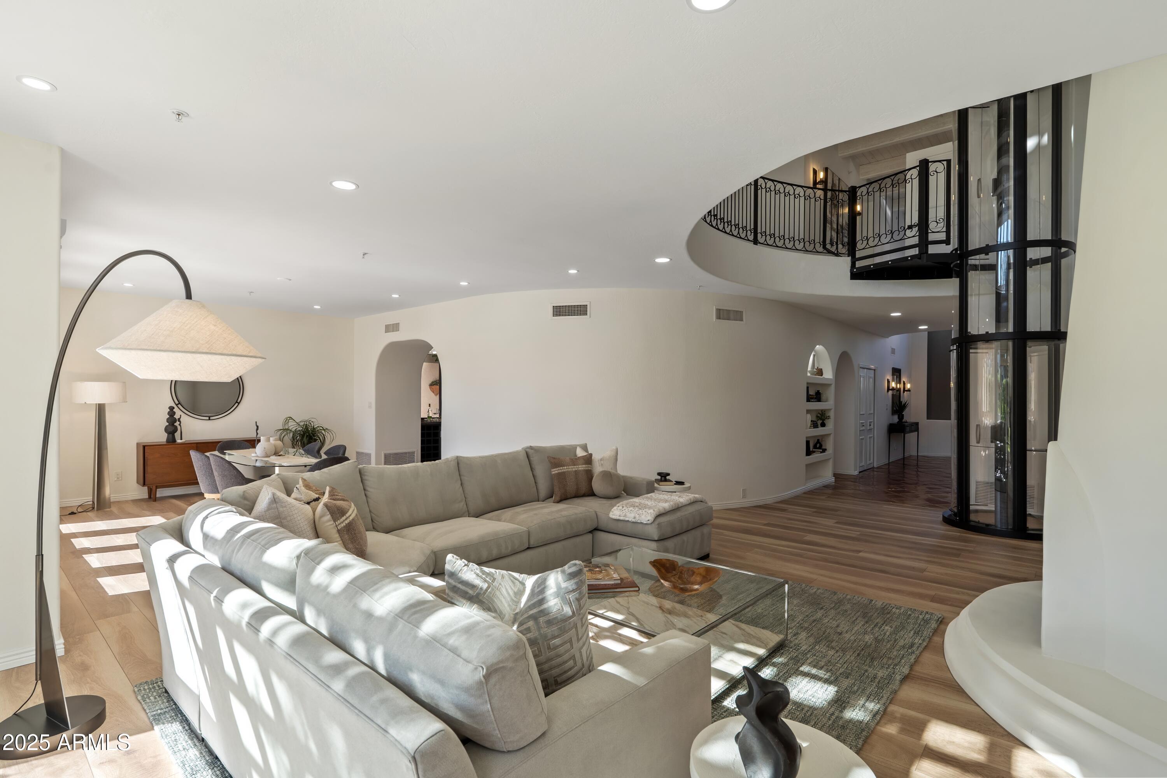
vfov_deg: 70.4
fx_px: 551
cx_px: 584
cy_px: 389
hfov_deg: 93.3
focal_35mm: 17
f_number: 8
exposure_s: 1/60
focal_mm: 17
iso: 800
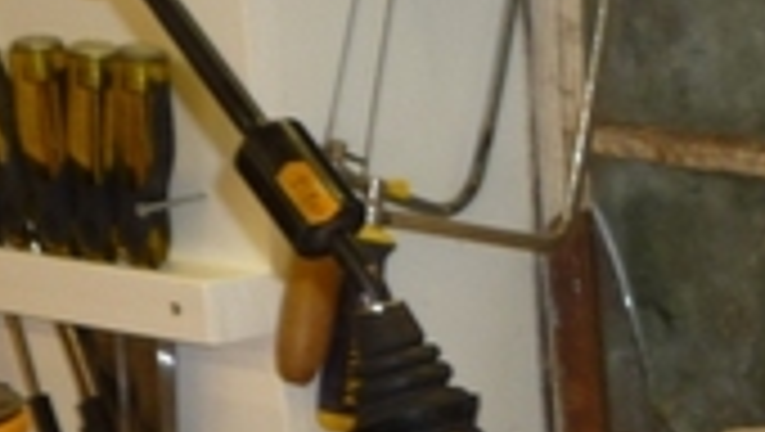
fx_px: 2741
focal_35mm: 135
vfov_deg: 8.5
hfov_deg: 14.6
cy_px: 909
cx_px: 1220
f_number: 3.6
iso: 100
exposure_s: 1/30
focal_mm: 5.8
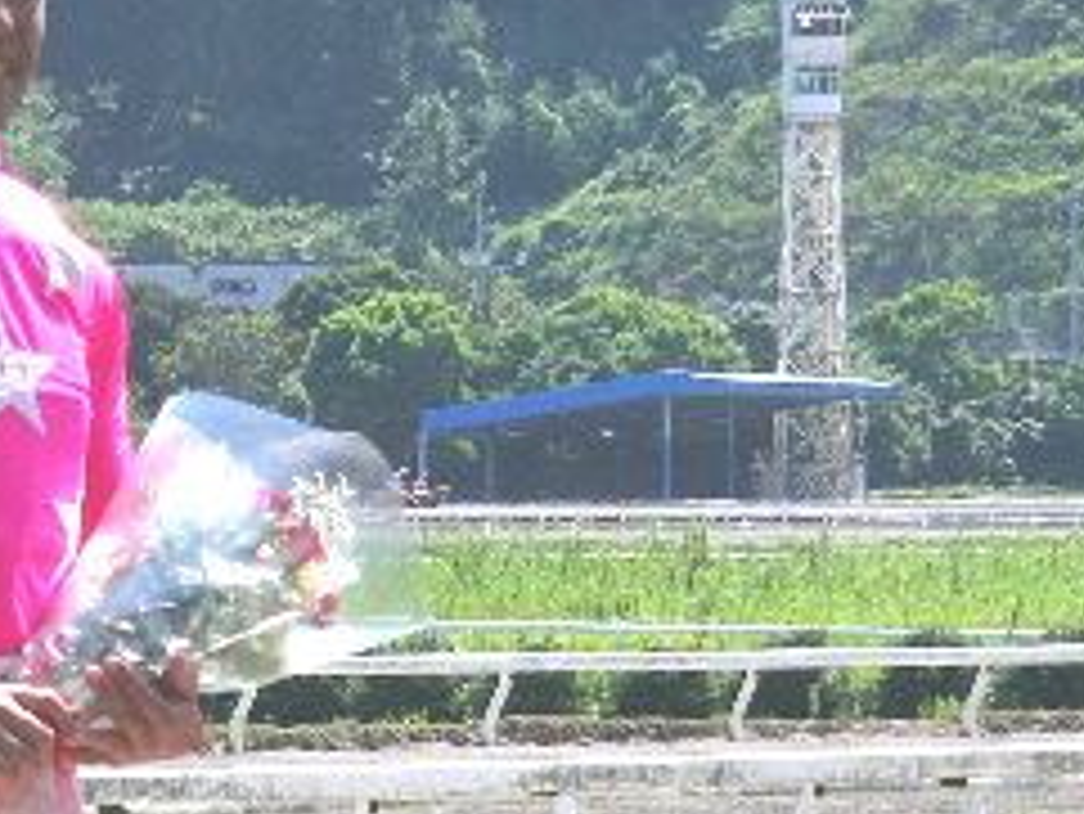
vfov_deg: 5.1
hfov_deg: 6.8
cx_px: 112
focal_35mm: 289
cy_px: 634
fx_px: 9055
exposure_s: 1/1000
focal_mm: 18.1
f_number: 6.5
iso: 50
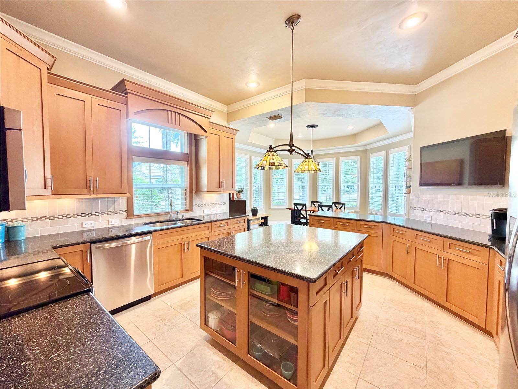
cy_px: 194
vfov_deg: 85.7
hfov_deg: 102.1
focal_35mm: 14
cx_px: 259
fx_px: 209
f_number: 2.2
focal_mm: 2.22
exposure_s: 1/60
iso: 160
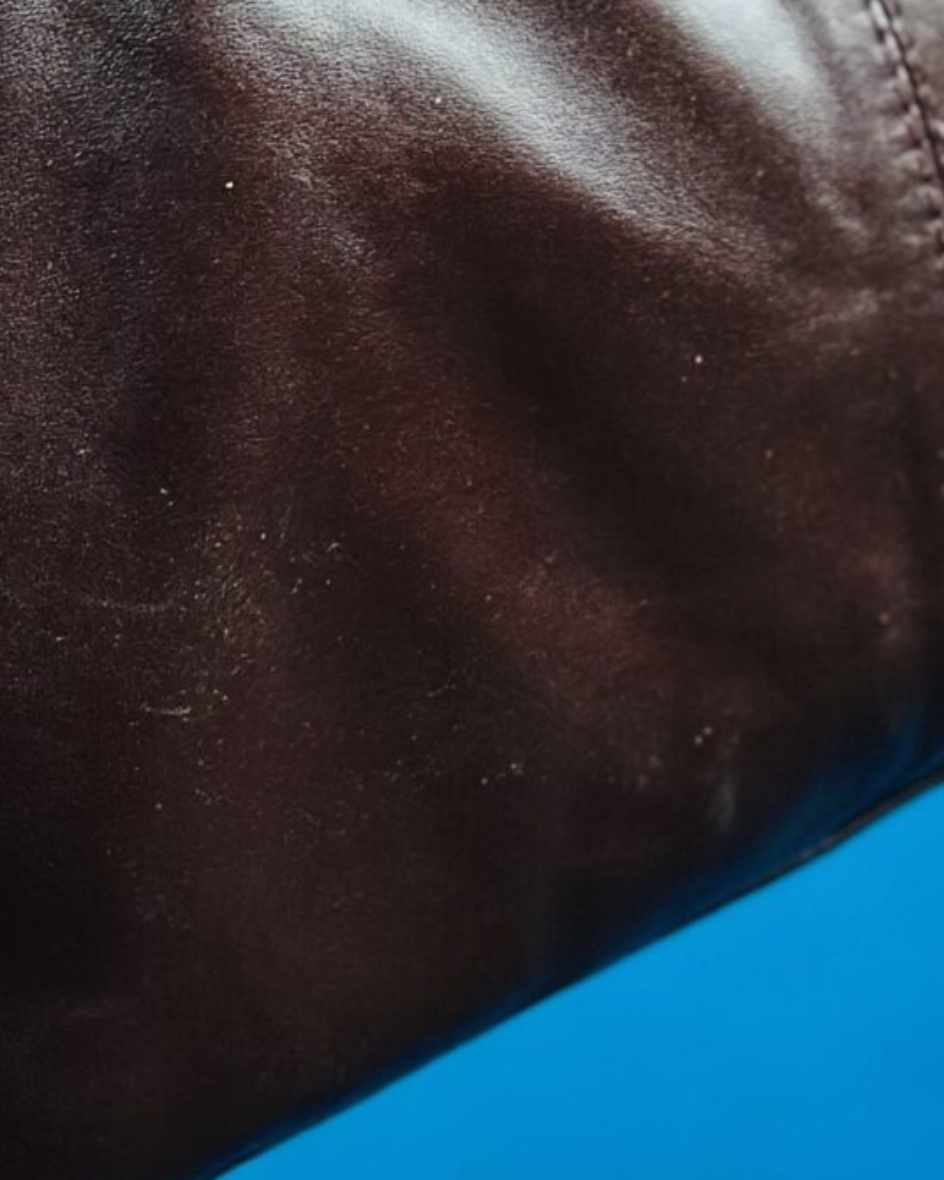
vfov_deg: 10.6
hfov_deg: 8.6
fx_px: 6251
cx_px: 474
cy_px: -294
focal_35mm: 179
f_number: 1.78
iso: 160
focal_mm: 6.86
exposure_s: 1/50
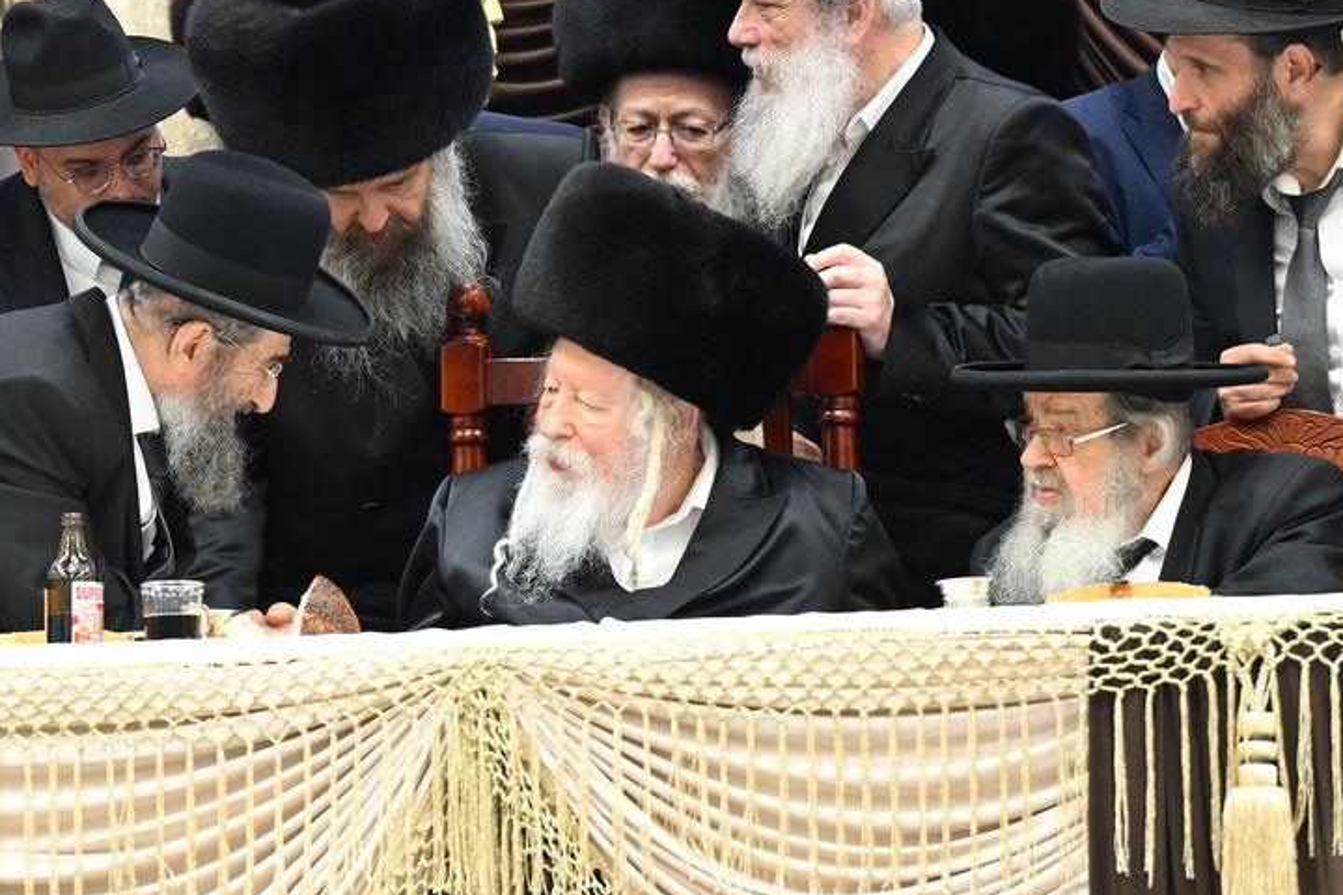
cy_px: 219
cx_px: 336
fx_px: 14511
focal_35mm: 389
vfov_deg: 3.5
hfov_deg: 5.3
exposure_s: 1/250
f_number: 4
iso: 2500
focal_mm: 200
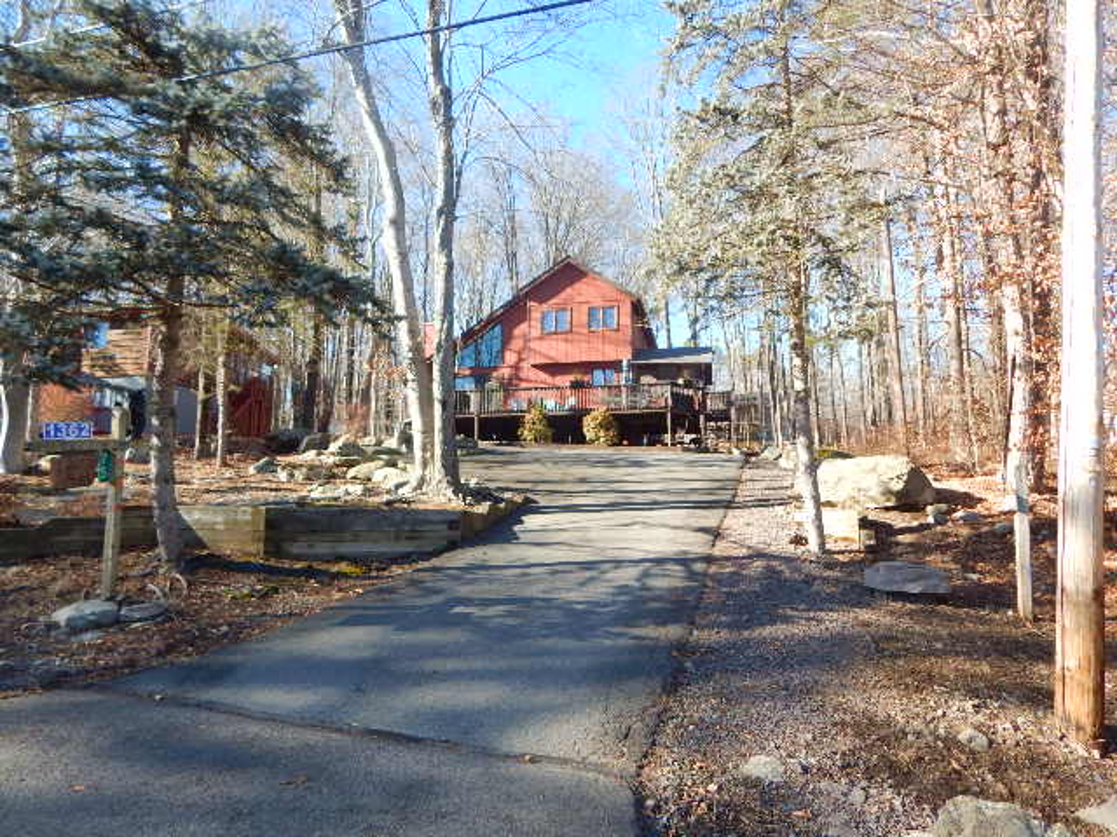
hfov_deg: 76.4
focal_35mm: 22
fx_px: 710
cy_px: 418
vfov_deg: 61.1
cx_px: 558
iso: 125
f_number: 3
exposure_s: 1/250
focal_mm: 4
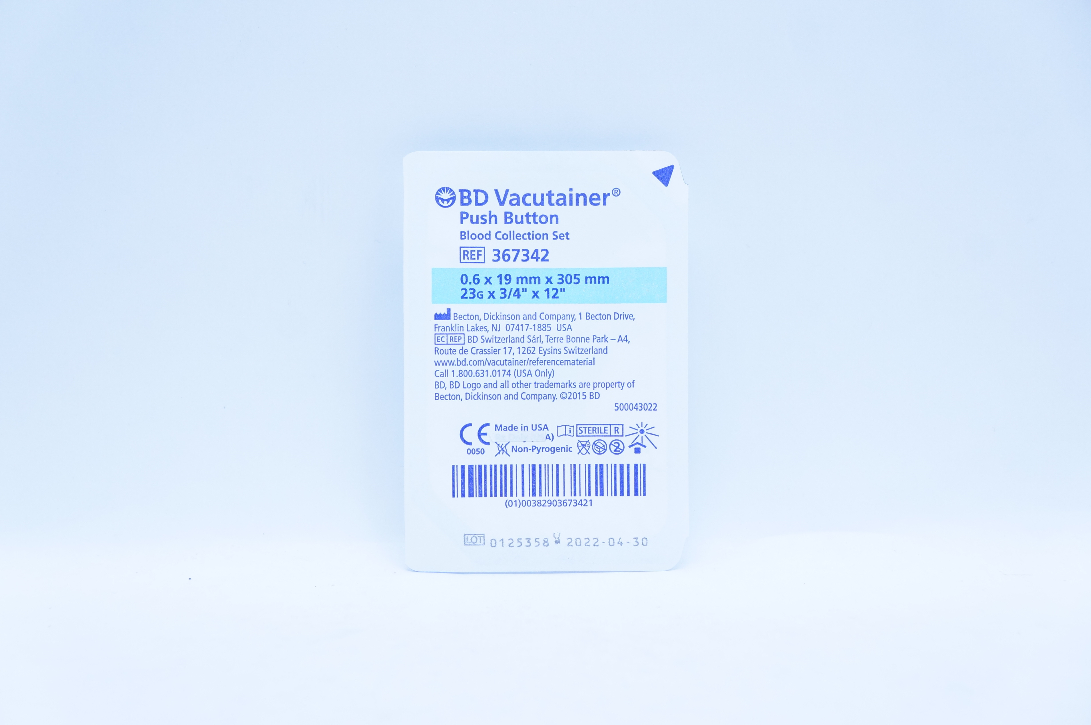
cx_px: 546
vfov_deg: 25.7
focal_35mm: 52
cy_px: 362
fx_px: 1589
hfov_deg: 37.9
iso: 800
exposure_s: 1/125
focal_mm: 35
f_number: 5.6
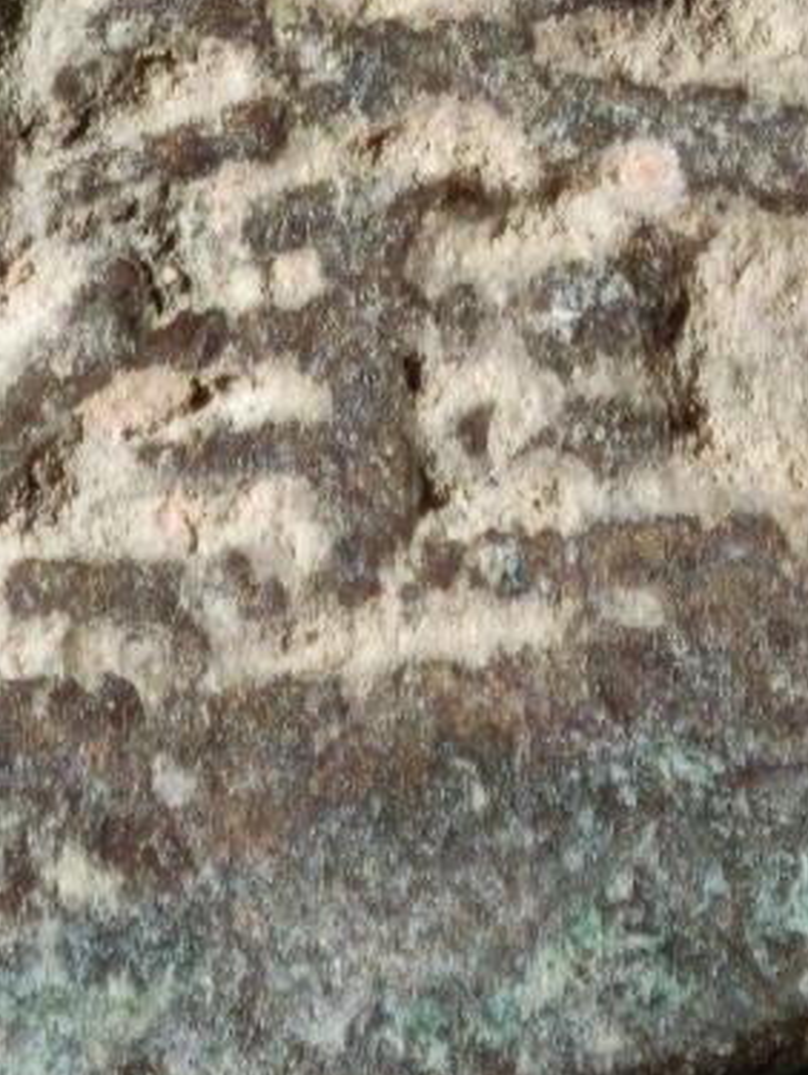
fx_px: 15939
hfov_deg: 2.9
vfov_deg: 3.8
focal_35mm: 513
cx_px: 52
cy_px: -806
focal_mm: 9
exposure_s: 1/100
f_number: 2
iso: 160
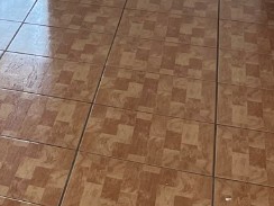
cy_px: -127
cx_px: -281
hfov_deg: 14.7
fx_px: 863
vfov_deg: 12.7
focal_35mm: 109
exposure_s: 1/120
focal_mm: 5.1
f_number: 1.6
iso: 64
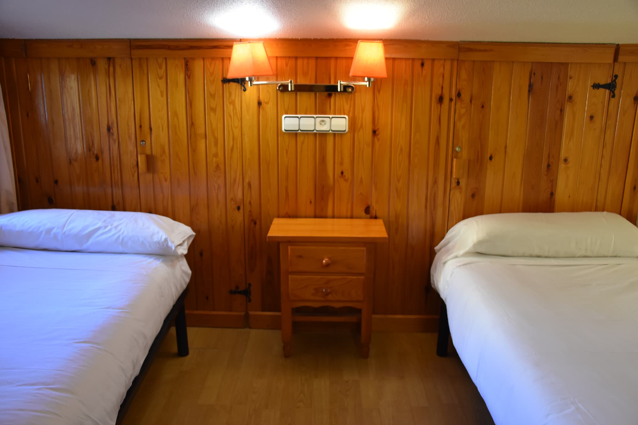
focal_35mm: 32
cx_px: 319
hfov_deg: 59.5
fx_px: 558
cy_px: 212
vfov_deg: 41.7
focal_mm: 21
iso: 800
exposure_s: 1/60
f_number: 4
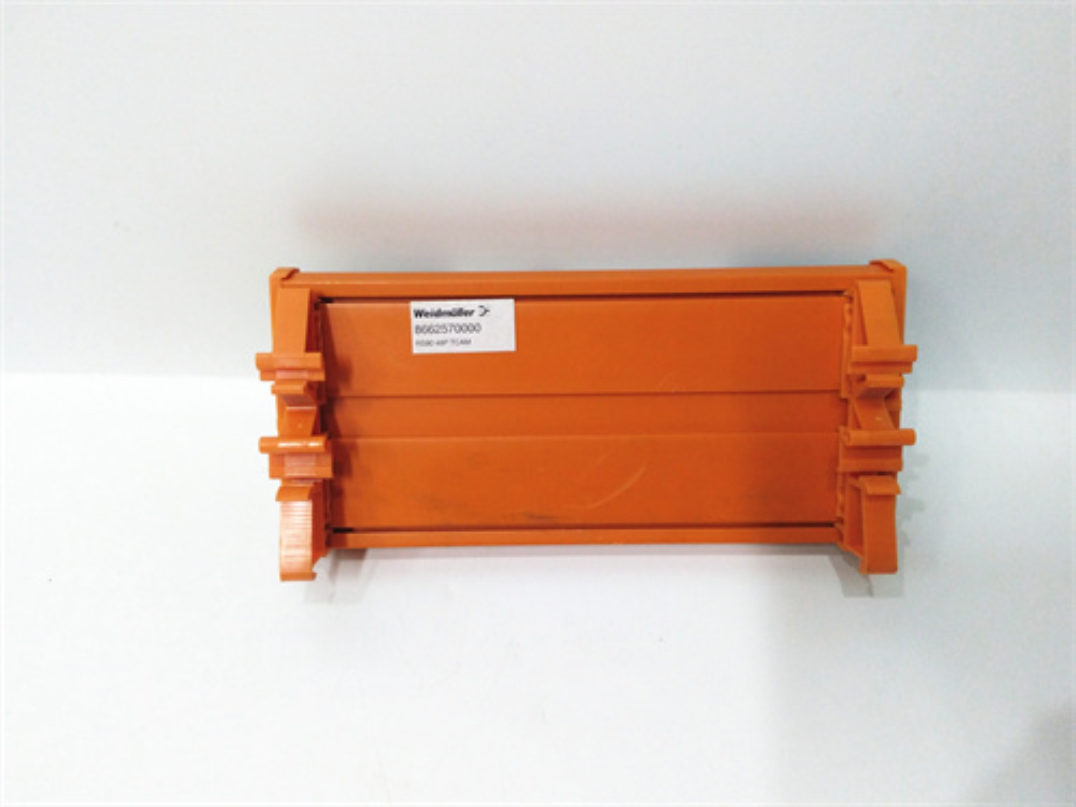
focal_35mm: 27
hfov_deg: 65.3
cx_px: 538
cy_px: 404
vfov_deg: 51.4
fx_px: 839
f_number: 2
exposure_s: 1/33
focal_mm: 3.79
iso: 351
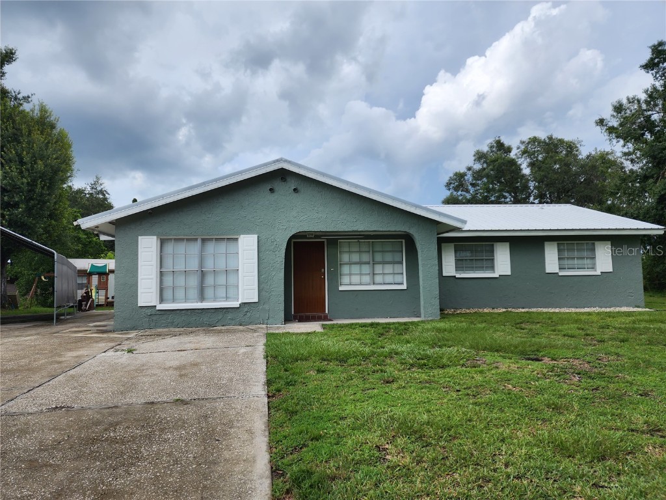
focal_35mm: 23
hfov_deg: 73.9
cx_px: 333
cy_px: 250
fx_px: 443
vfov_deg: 58.9
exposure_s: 1/1135
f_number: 1.8
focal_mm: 6.4
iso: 12
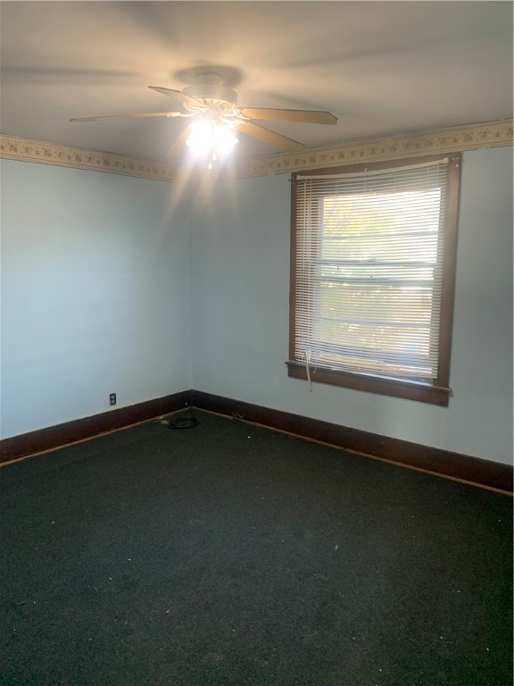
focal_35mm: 26
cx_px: 257
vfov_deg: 67.3
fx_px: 515
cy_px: 343
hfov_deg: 53.1
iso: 100
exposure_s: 1/60
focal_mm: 4.25
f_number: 1.8
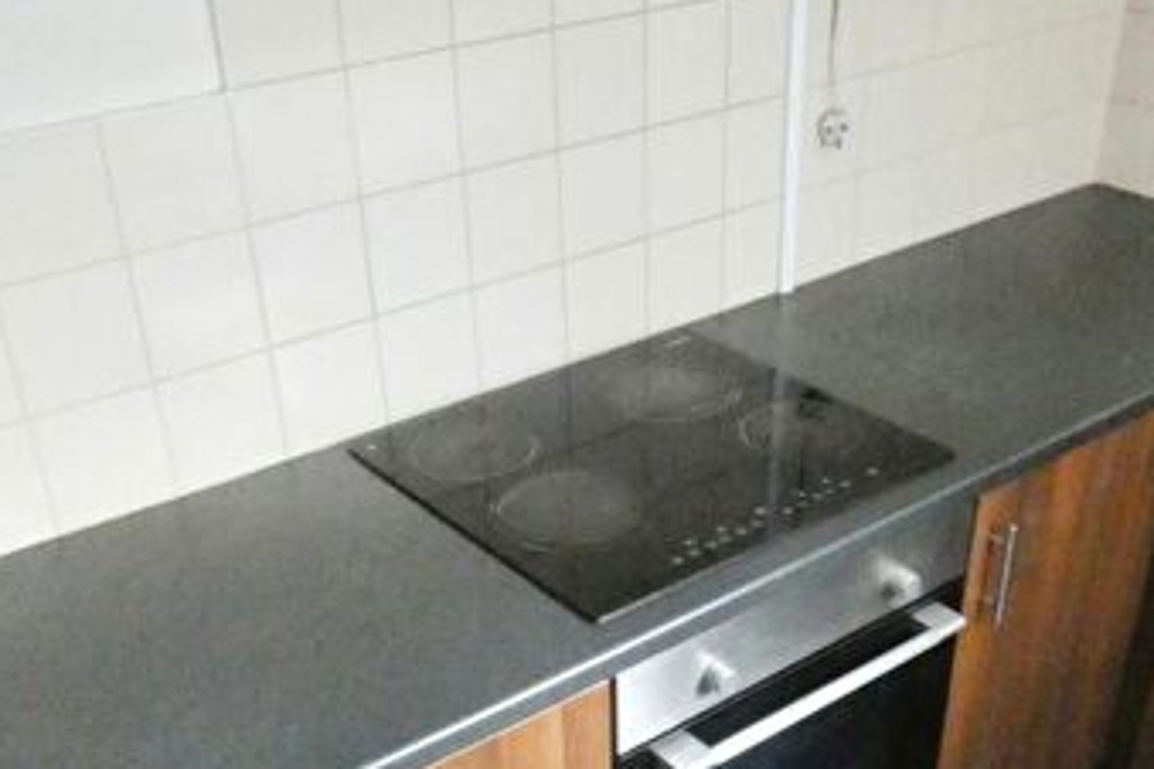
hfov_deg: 45.4
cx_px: 630
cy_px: 689
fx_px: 1378
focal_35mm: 43
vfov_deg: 29.9
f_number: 2.8
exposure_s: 1/60
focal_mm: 3.6
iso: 1600
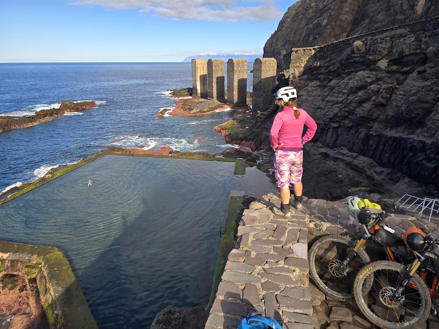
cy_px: 164
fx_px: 292
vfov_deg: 58.9
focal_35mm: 23
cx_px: 220
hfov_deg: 73.9
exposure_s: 1/440
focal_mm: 6.3
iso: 12
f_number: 1.7
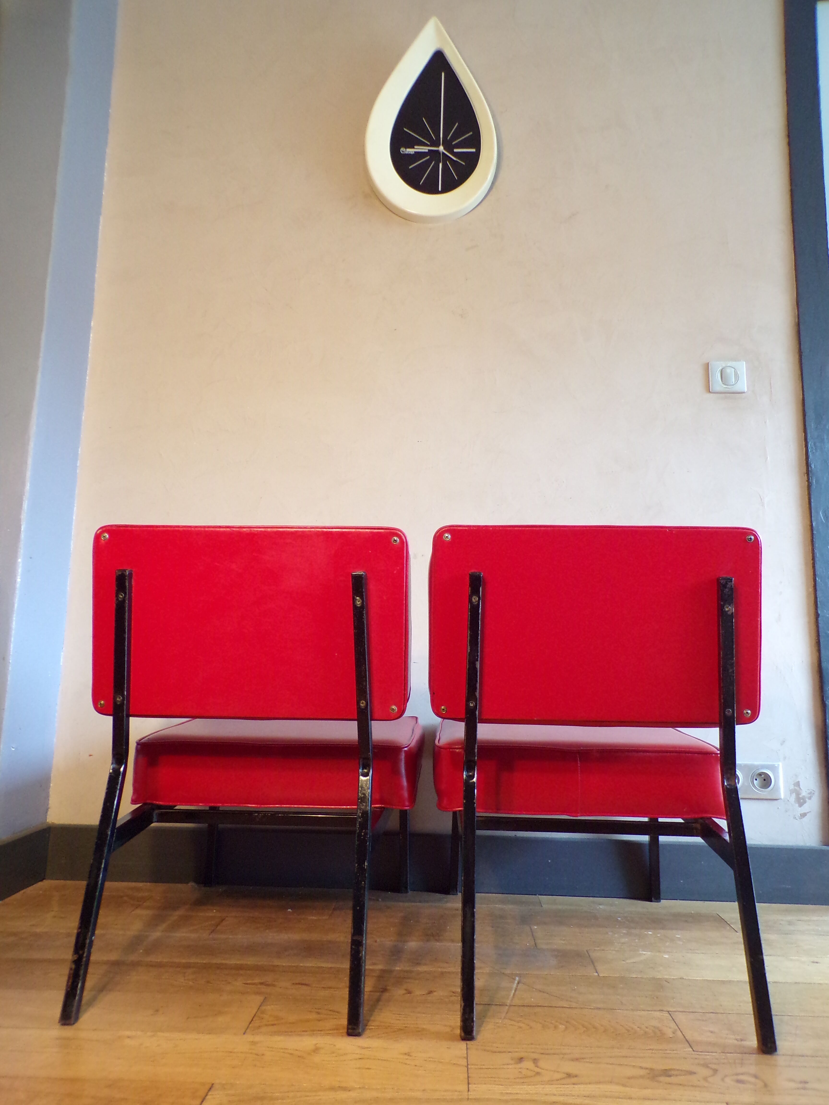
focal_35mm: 24
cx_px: 414
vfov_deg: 71.6
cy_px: 552
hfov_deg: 56.8
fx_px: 766
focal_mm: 4.3
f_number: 3
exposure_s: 1/17
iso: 325
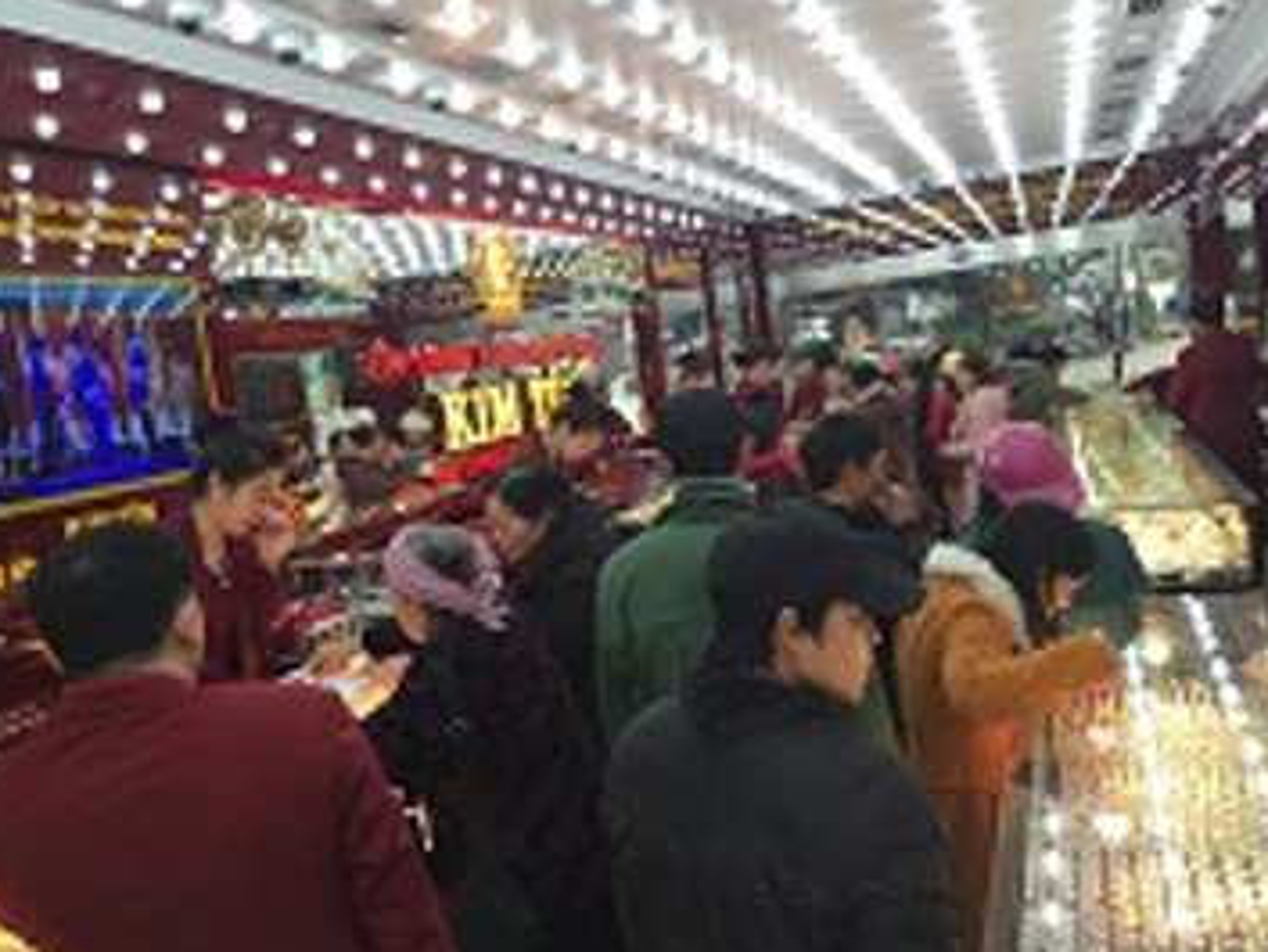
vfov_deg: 44.2
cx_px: 621
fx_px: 1173
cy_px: 456
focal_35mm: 32
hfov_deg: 56.8
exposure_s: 1/120
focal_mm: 4.15
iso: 50
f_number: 2.2
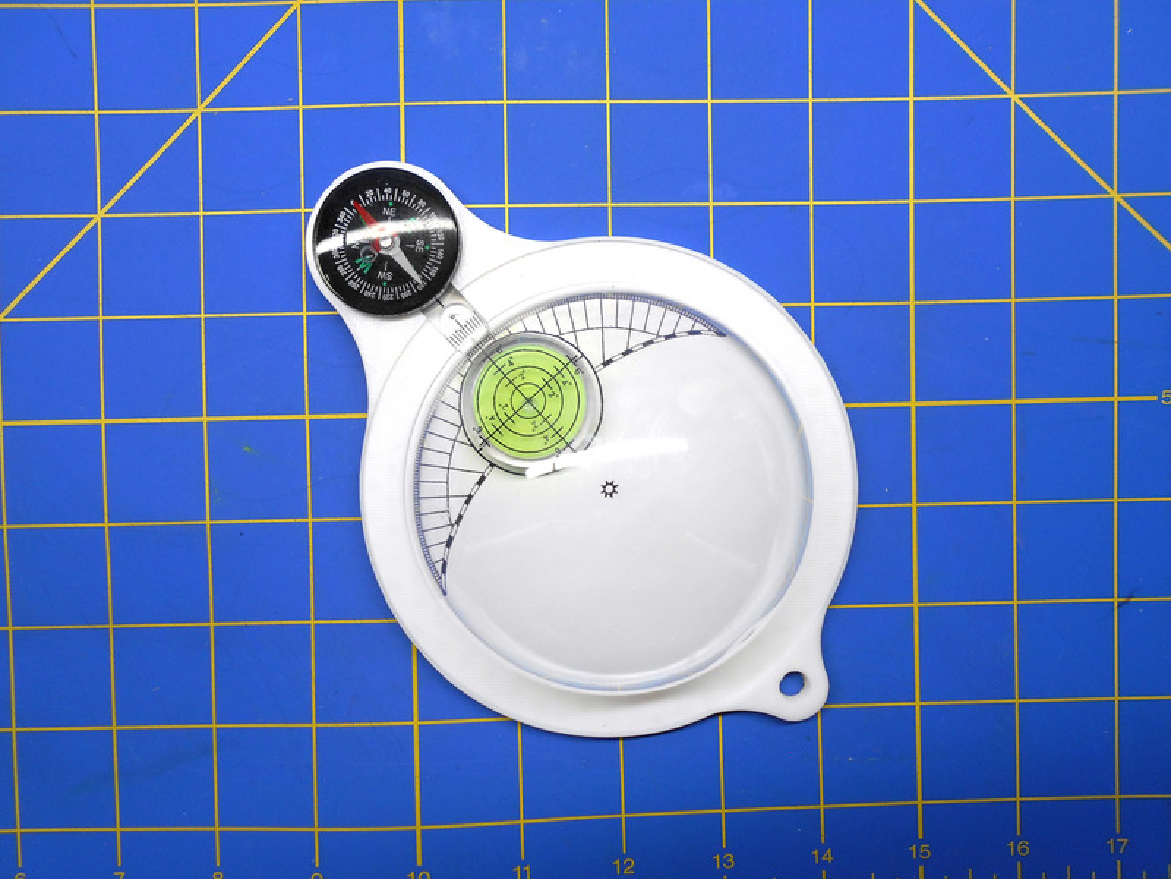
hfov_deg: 67.3
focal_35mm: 26
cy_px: 440
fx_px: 880
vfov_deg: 53.1
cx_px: 586
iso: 80
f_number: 3.2
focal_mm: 4.6
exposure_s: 1/200
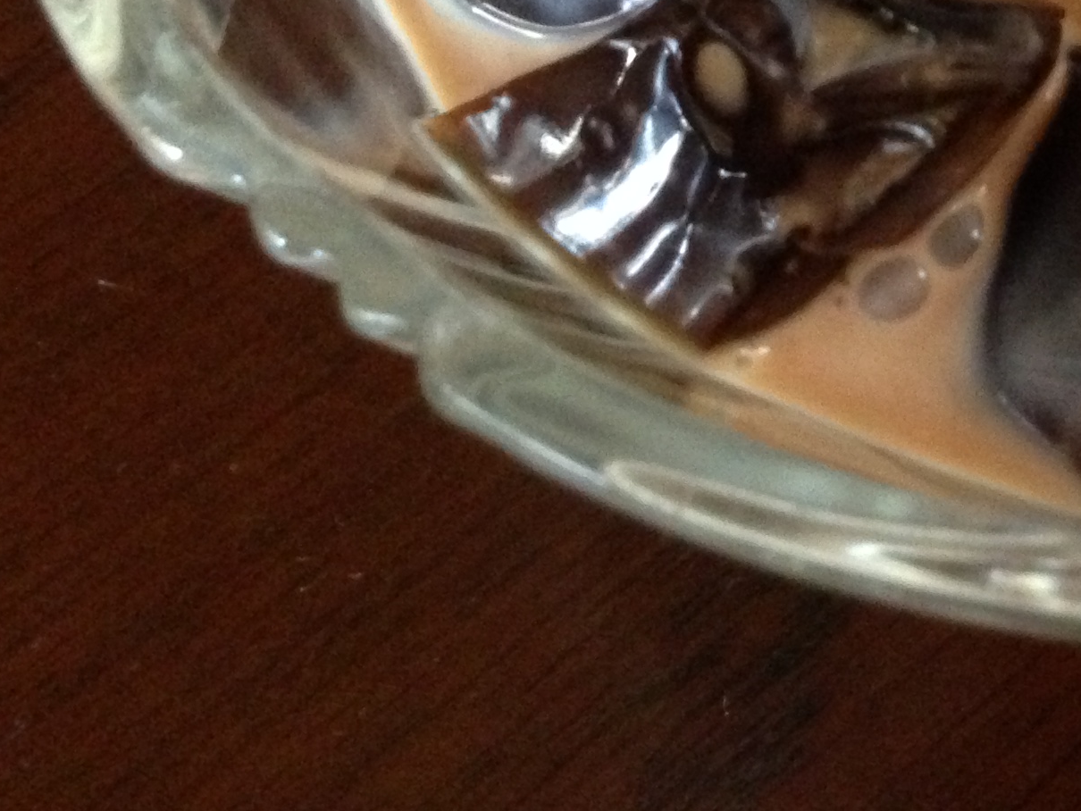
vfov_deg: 15.7
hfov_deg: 20.7
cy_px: -254
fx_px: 2780
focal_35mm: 89
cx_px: 1245
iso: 500
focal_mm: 4.13
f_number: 2.4
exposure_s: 1/15
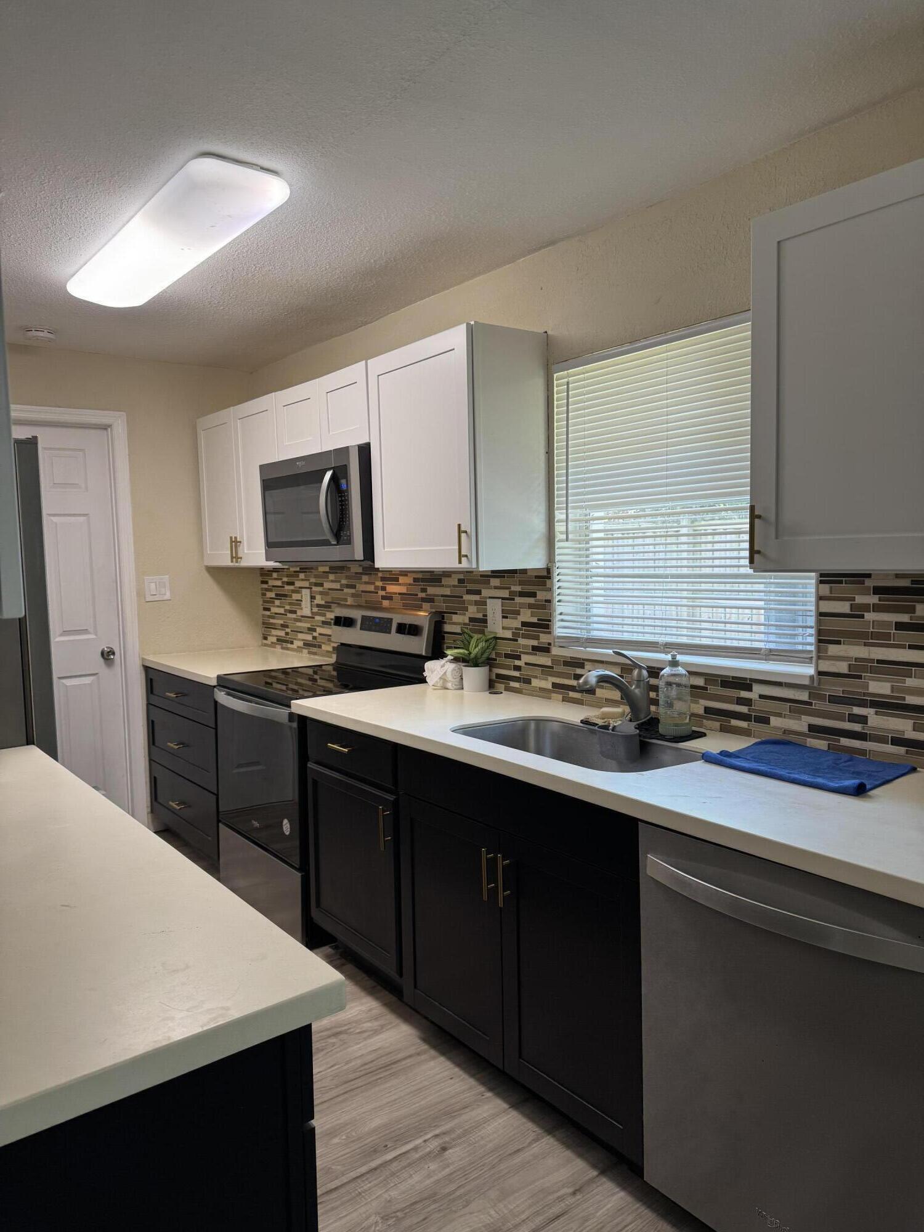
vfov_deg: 71.6
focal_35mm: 24
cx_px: 462
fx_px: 854
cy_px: 616
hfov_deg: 56.8
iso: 125
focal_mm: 6.76
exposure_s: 1/120
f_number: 1.78
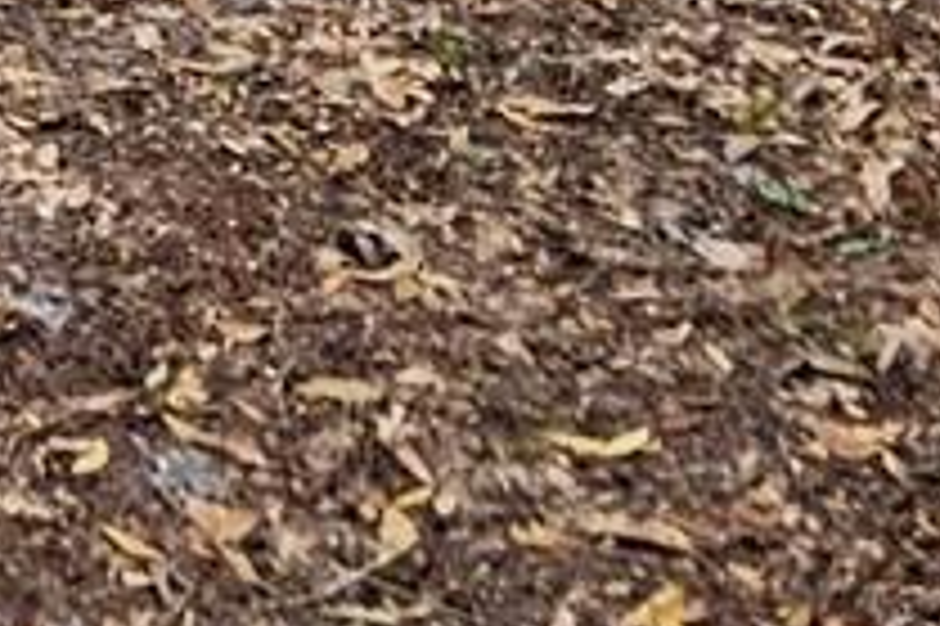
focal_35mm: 183
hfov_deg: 11.0
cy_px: -1401
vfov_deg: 6.6
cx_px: -180
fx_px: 4774
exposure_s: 1/417
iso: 40
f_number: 1.8
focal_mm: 5.4
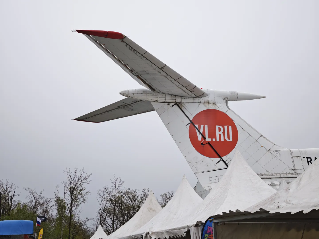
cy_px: 120
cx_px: 160
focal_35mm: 46
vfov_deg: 31.5
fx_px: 424
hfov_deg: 41.2
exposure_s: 1/1672
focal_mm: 6.55
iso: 50
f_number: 1.62
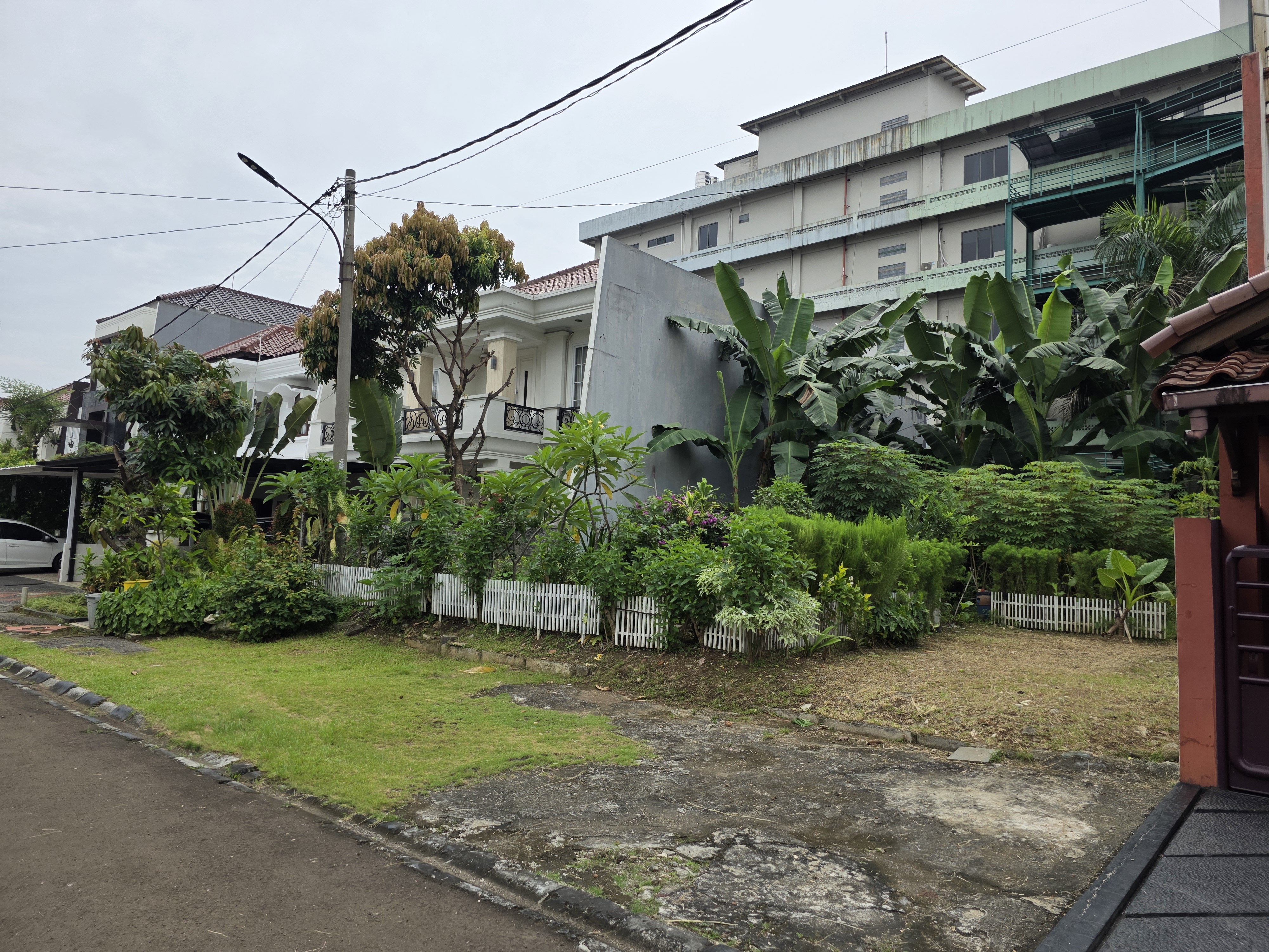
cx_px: 634
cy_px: 476
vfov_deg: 58.9
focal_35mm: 23
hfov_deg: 73.9
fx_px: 843
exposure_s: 1/5296
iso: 80
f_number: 1.7
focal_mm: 6.3
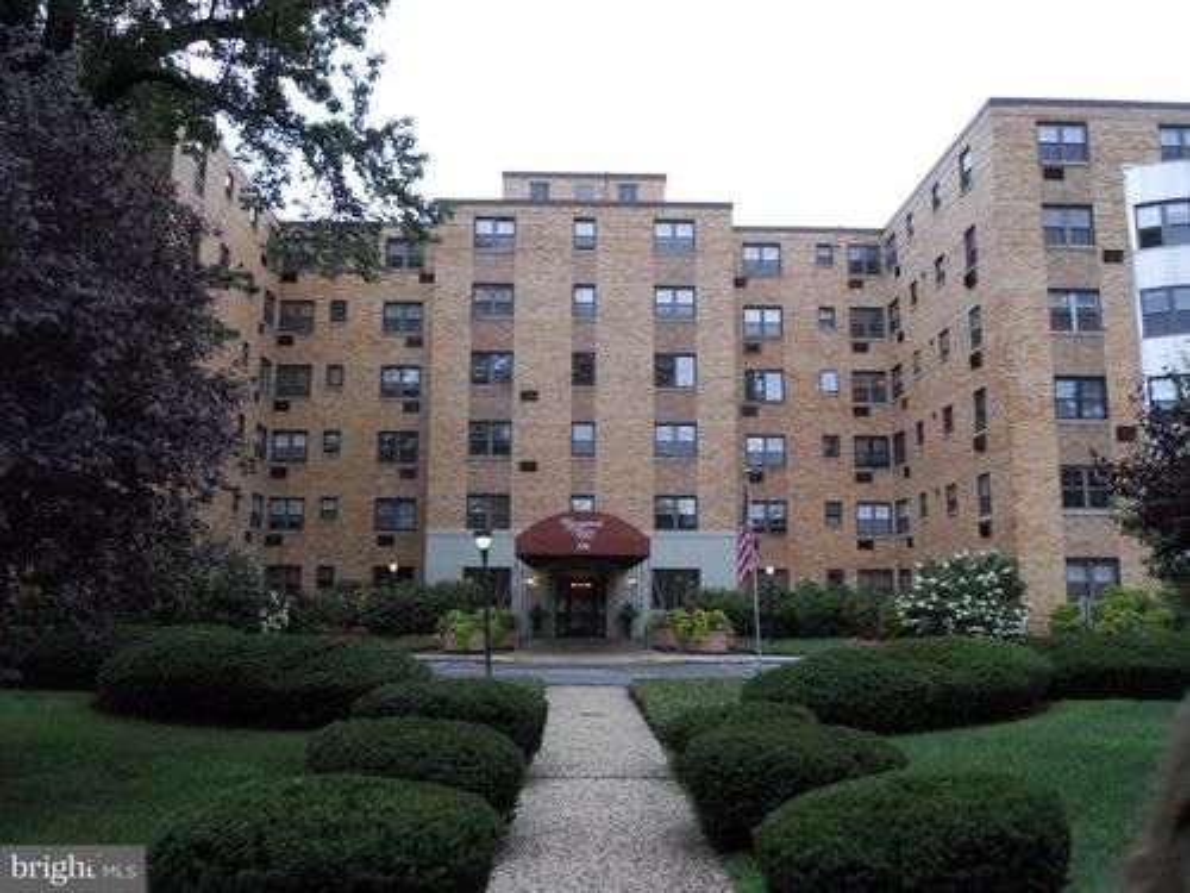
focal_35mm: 28
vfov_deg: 49.7
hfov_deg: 63.4
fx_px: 963
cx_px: 595
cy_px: 446
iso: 400
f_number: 2.7
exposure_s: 1/125
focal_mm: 5
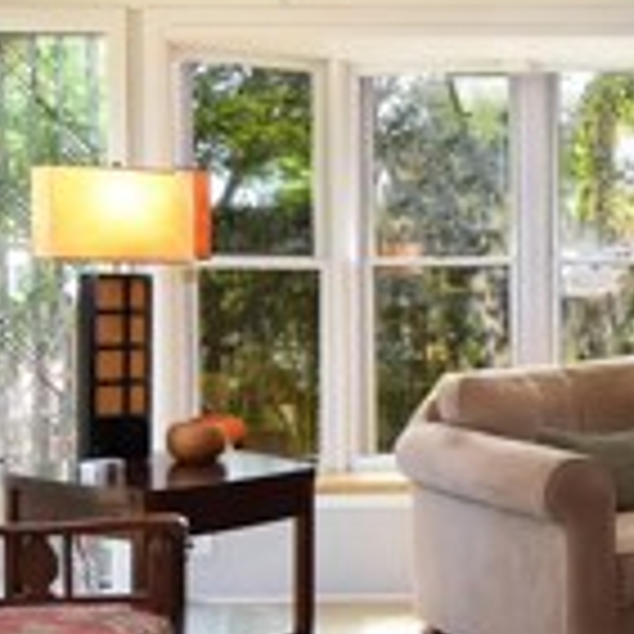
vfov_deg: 29.6
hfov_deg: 27.8
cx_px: 638
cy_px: 315
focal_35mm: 58
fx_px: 1202
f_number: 8
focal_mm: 10
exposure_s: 1/50
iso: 1000
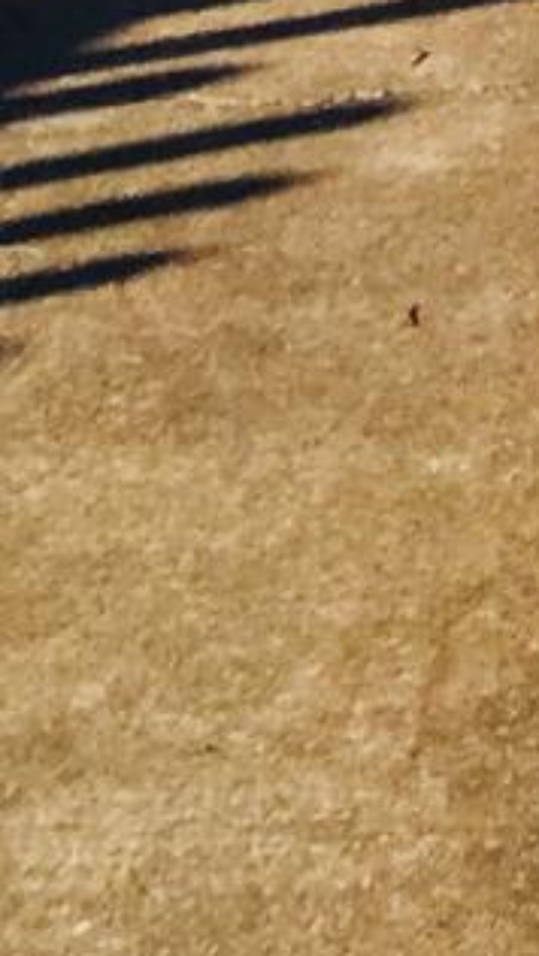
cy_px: -1855
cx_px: 1835
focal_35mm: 200
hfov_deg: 5.6
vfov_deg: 8.9
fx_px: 5076
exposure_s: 1/2137
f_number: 2.2
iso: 25
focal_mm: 4.15
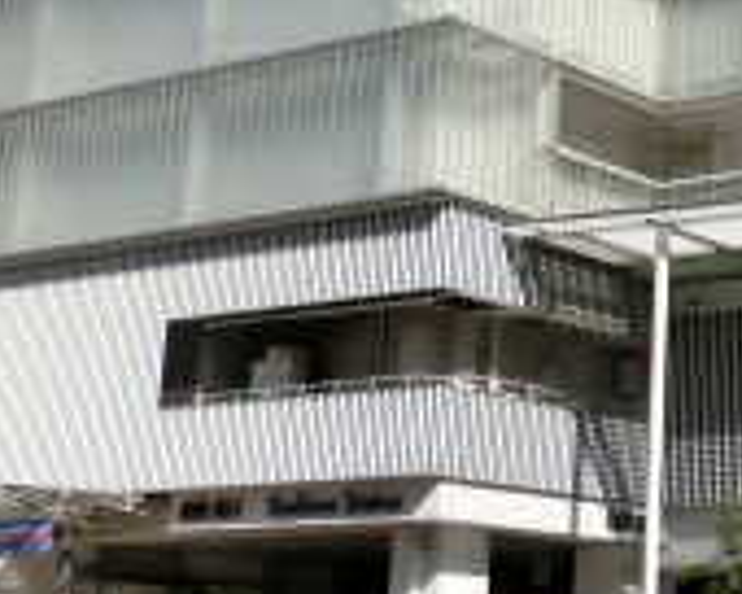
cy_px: 131
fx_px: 2020
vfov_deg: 16.6
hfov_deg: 19.6
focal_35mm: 92
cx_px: 890
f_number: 7
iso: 80
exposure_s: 1/320
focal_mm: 4.5
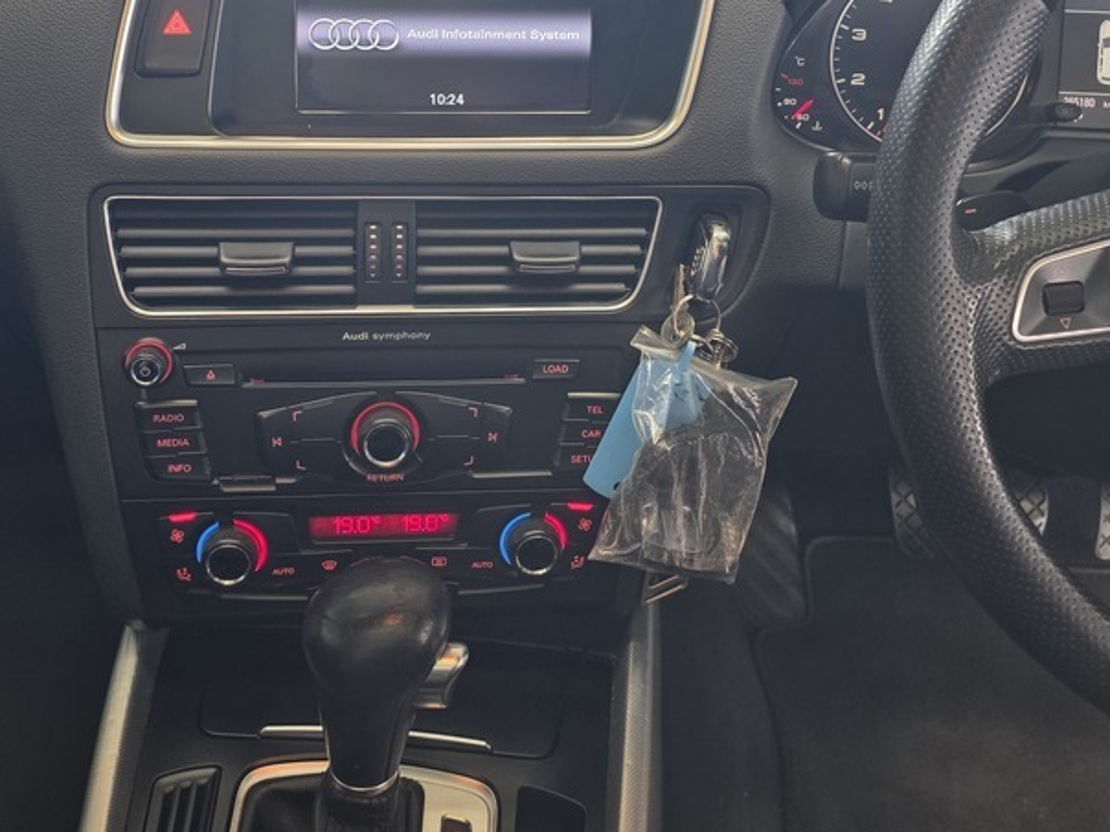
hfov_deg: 47.7
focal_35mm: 39
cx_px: 480
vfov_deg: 36.0
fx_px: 1251
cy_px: 213
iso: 160
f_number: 1.7
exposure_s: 1/120
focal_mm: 6.25
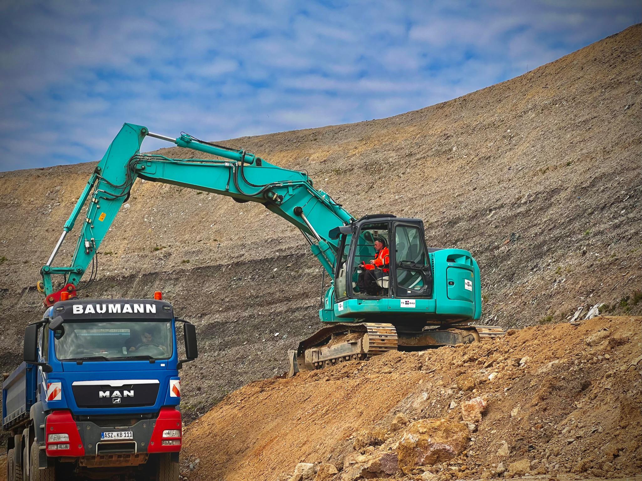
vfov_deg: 19.1
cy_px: 240
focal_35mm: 77
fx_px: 1428
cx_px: 321
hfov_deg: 25.3
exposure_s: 1/840
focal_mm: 9
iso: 32
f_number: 2.8
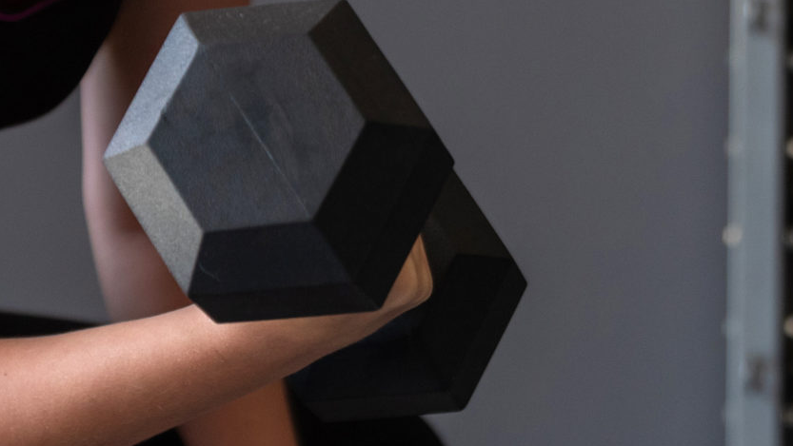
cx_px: 547
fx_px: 3386
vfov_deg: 7.5
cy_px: -109
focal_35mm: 161
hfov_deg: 13.3
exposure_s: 1/80
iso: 500
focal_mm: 50
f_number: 2.8
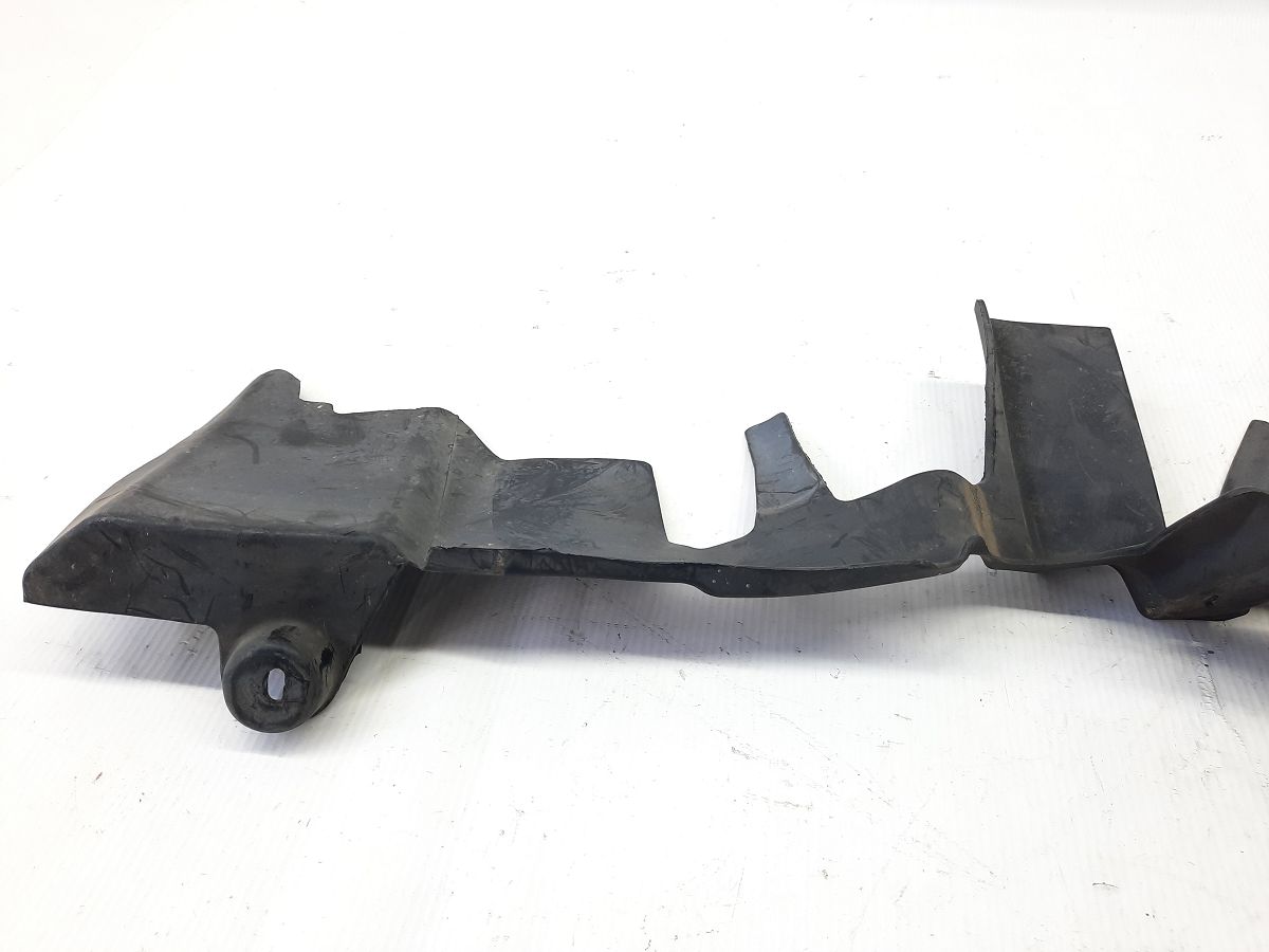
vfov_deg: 54.9
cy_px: 476
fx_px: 916
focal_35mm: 25
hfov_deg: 69.4
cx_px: 634
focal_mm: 4.6
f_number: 2
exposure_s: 1/50
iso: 100
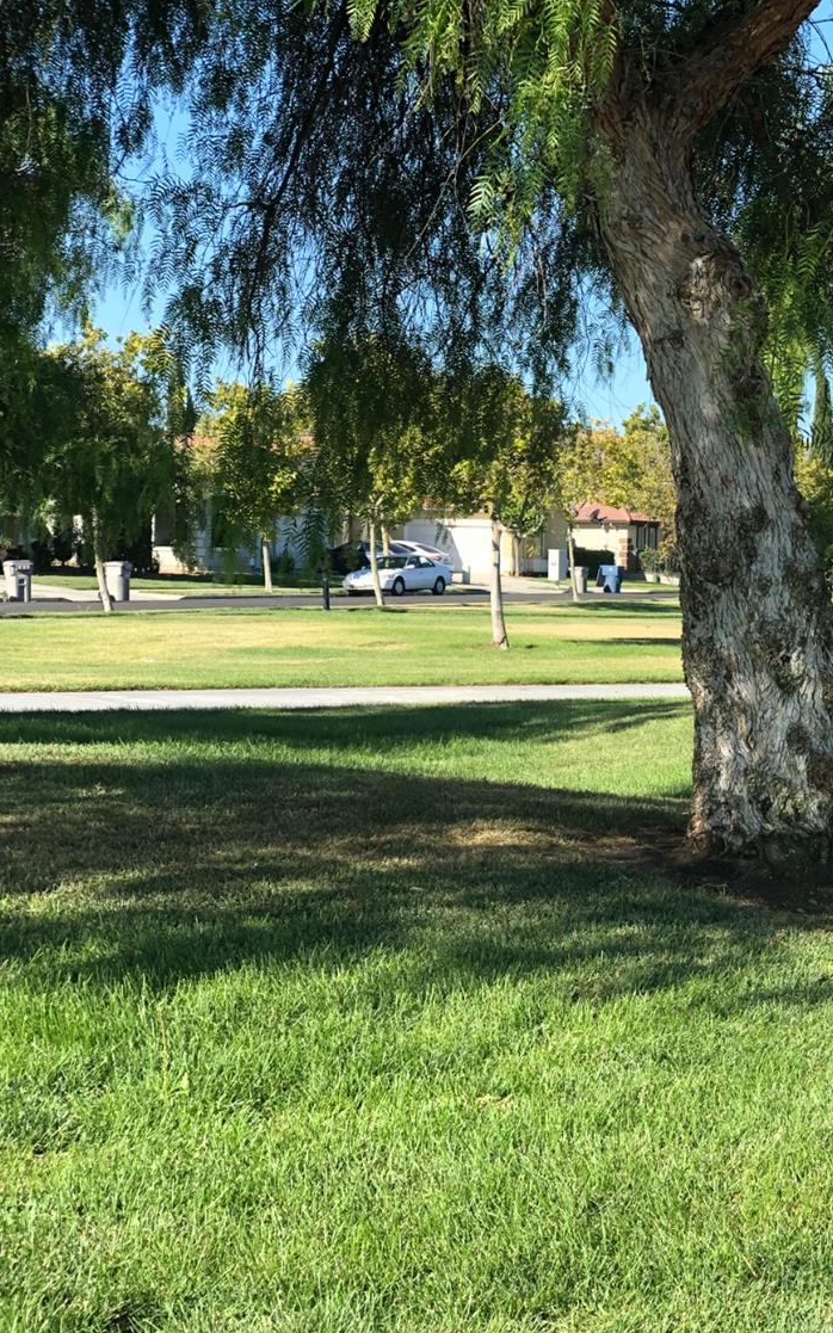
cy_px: 665
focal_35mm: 74
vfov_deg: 27.8
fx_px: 2688
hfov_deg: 17.2
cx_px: 862
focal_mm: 6
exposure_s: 1/466
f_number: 2.4
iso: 16
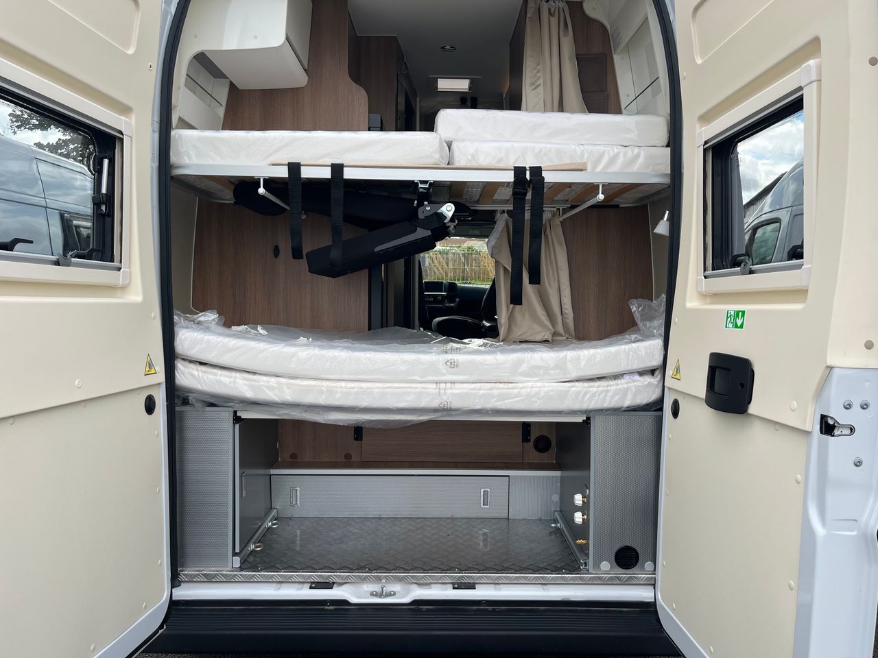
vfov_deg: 53.1
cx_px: 439
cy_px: 329
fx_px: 659
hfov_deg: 67.3
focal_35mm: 26
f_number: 1.6
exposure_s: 1/1009
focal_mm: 5.1
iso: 50
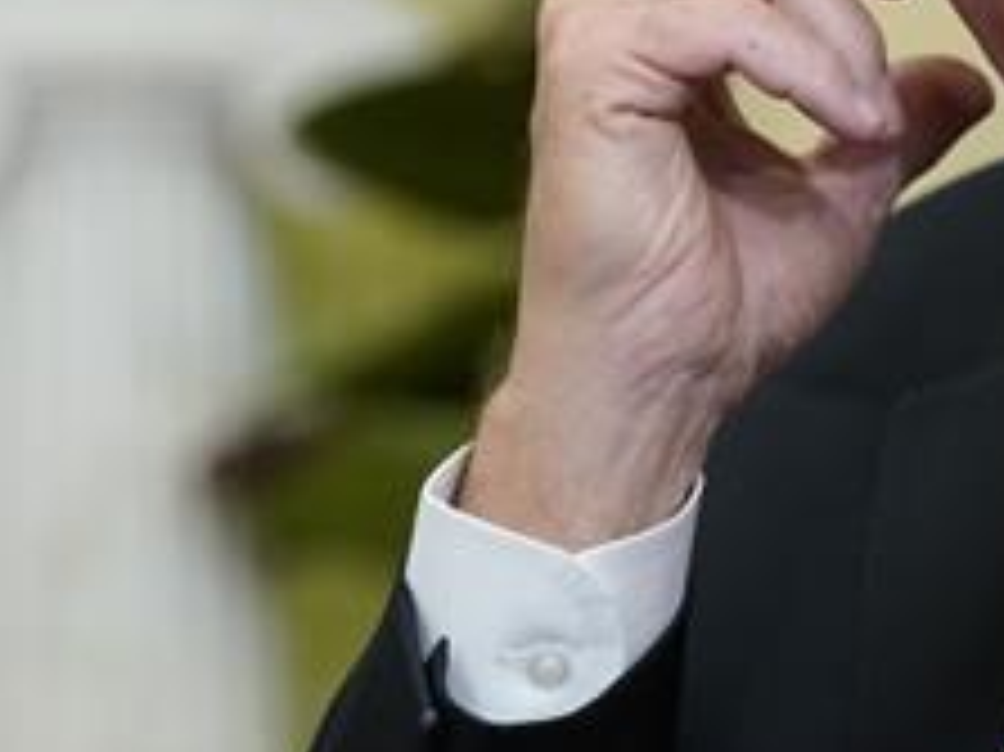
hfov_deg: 4.2
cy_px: -164
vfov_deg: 3.1
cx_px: 1018
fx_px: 13654
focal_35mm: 471
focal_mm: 168
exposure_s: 1/320
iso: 4000
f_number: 4
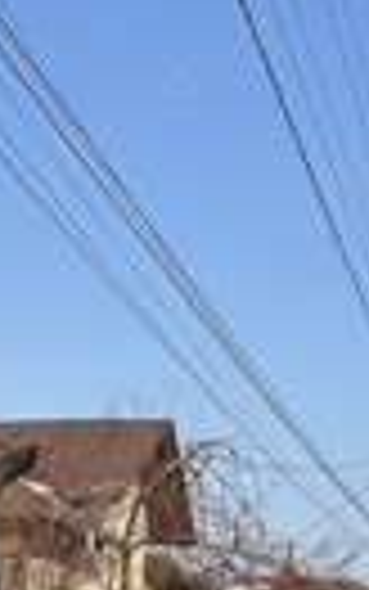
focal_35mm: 84
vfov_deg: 20.9
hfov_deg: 15.2
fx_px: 1350
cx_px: -27
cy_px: 883
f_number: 1.5
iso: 50
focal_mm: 5.7
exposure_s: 1/1575
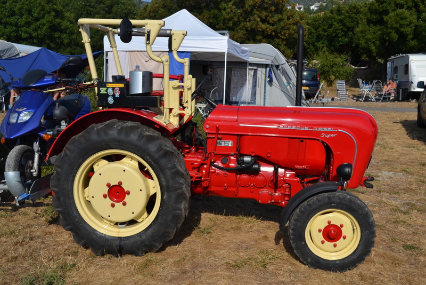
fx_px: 426
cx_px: 213
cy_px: 142
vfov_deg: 36.9
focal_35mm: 36
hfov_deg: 53.1
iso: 100
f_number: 7.1
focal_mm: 24
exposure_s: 1/400
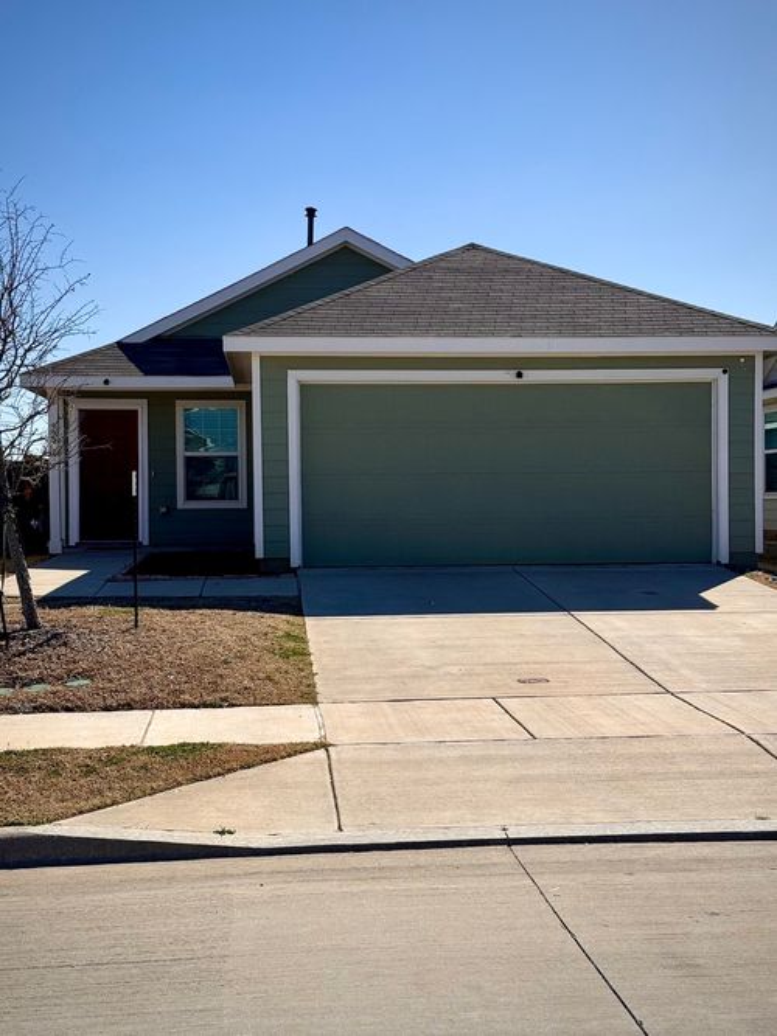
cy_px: 518
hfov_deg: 30.3
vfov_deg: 39.7
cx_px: 388
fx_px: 1437
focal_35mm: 48
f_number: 1.78
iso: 64
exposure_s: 1/9009
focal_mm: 6.76
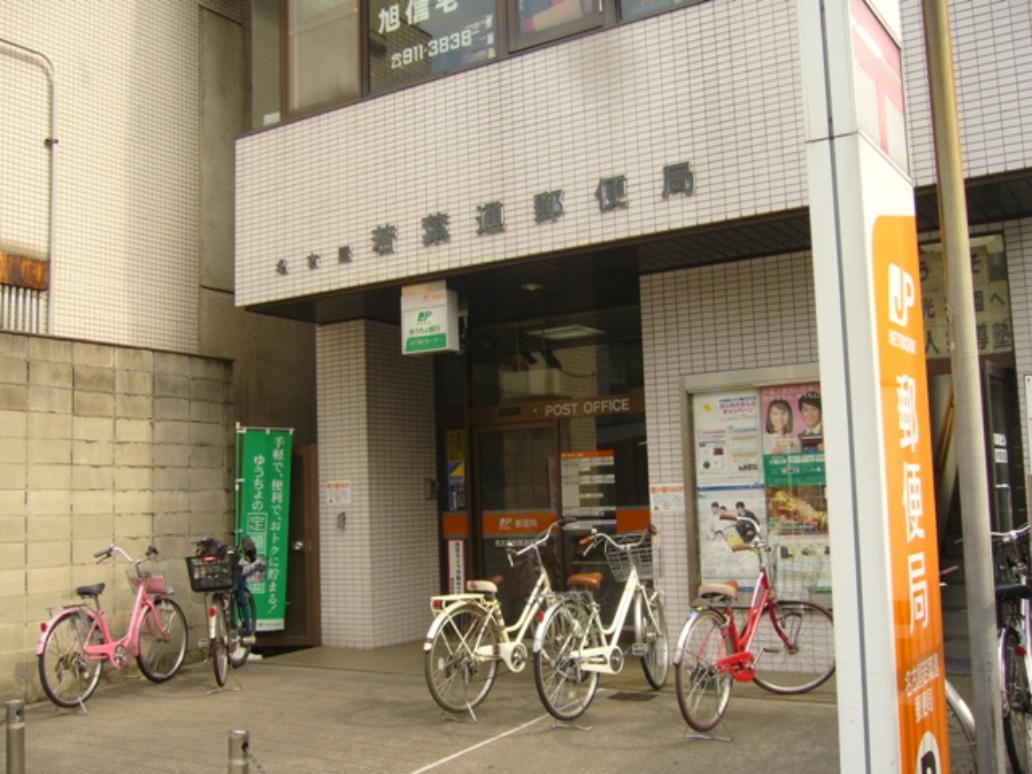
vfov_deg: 39.7
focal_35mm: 36
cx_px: 516
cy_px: 387
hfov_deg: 51.4
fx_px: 1073
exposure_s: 1/100
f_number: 5.7
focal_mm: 6
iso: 80
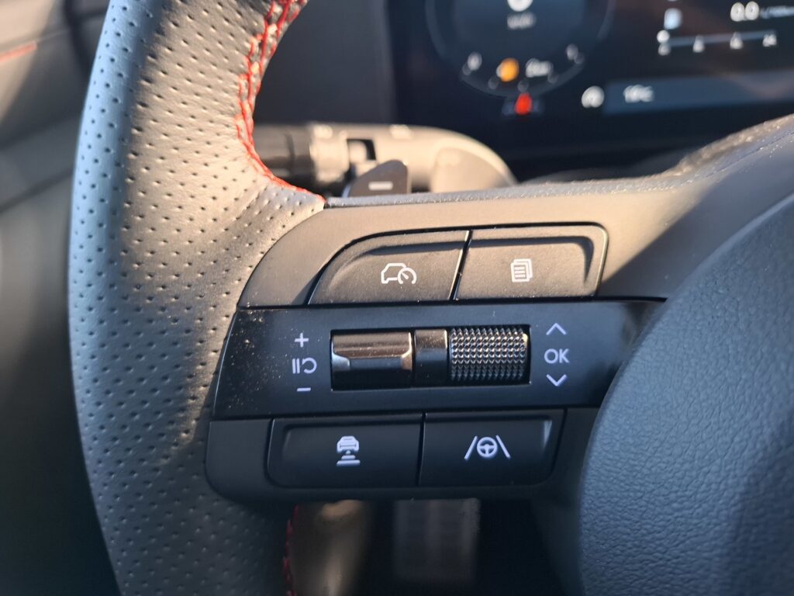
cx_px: 397
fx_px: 528
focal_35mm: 23
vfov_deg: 58.9
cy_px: 298
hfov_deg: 73.9
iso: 250
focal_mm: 5.54
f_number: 1.8
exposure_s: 1/50
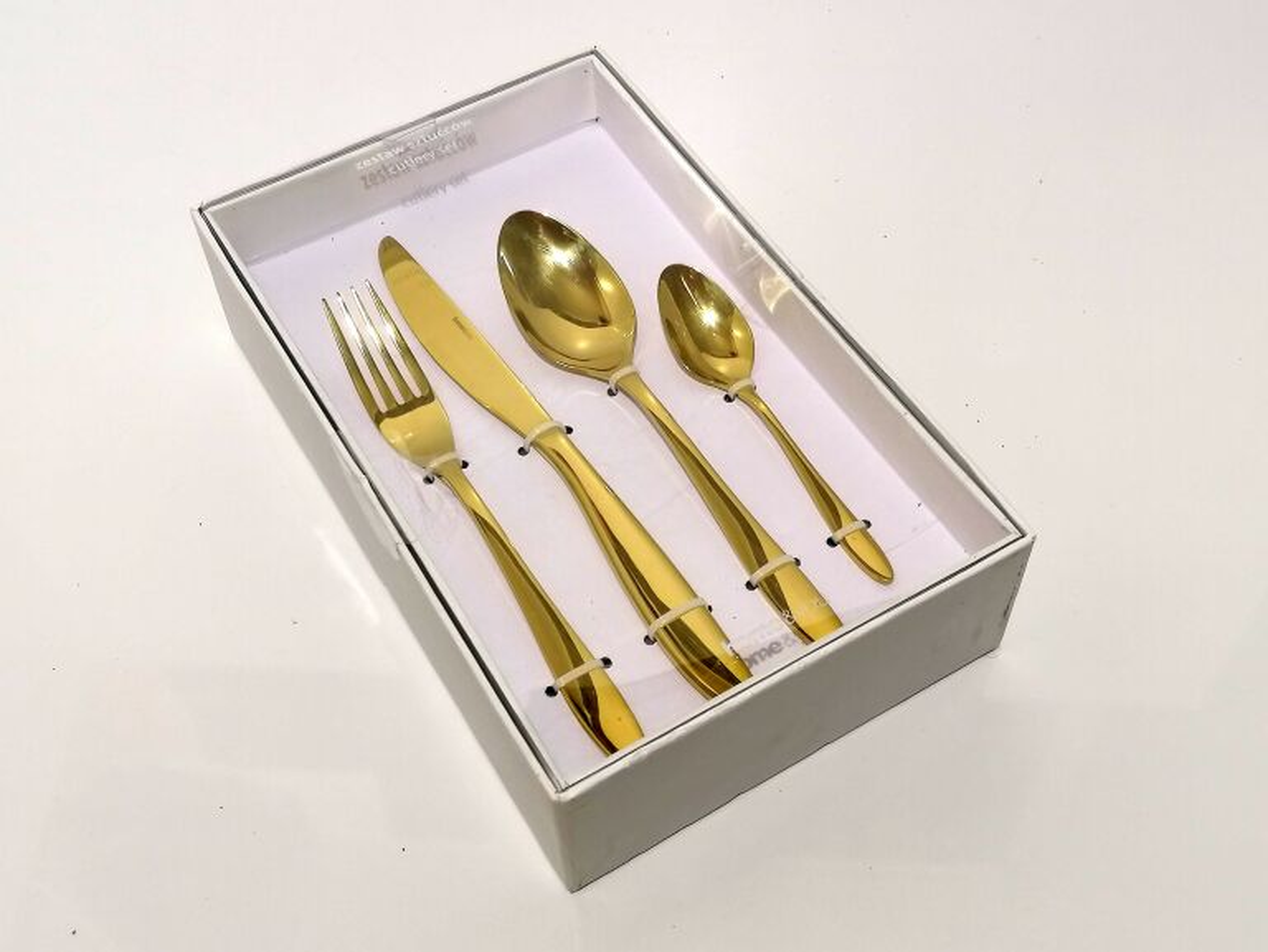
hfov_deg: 42.1
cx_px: 634
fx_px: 1649
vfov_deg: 32.2
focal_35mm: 45
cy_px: 476
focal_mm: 4.75
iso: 80
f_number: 1.8
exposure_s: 1/50
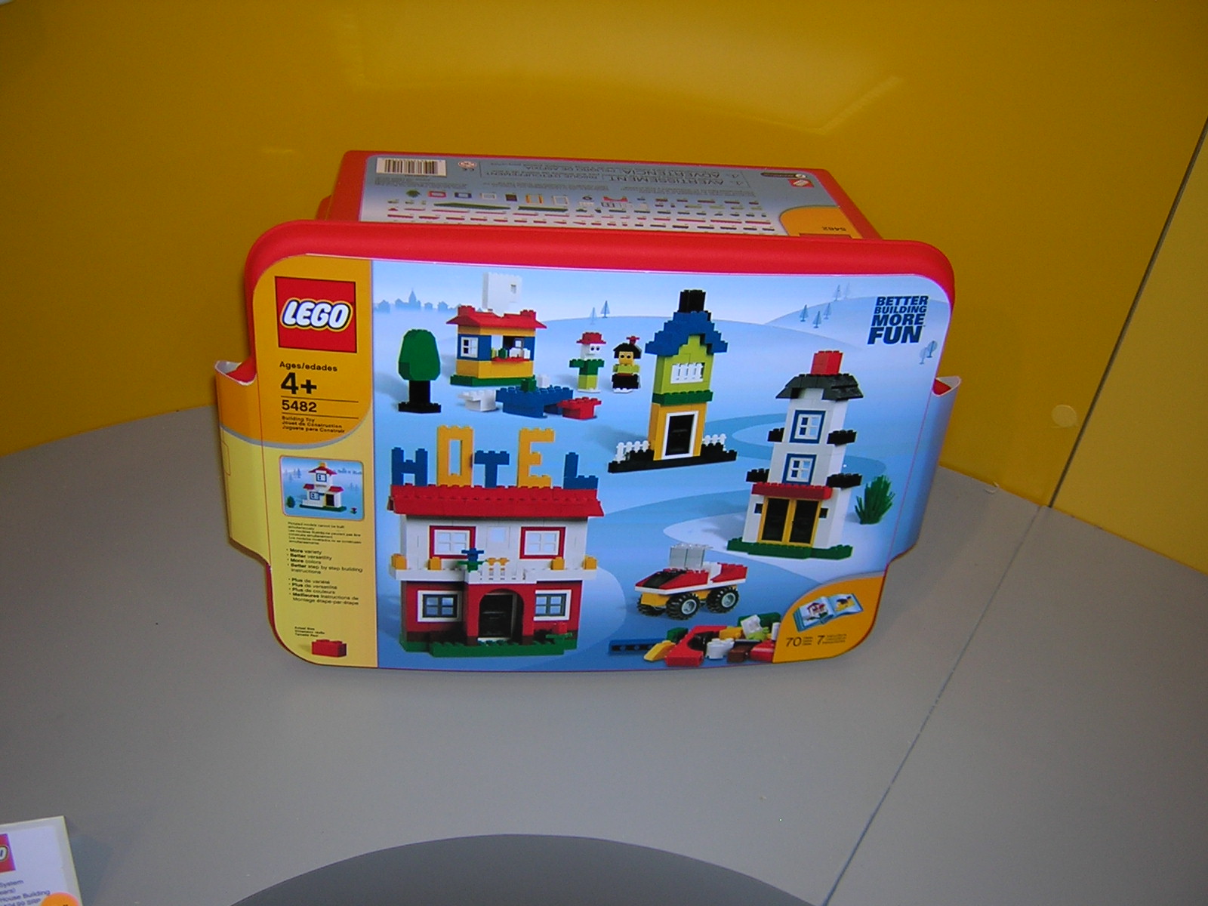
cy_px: 453
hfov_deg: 51.4
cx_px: 604
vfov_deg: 39.7
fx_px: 1256
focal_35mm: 36
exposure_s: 1/60.1
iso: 100
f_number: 2.6
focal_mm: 4.7
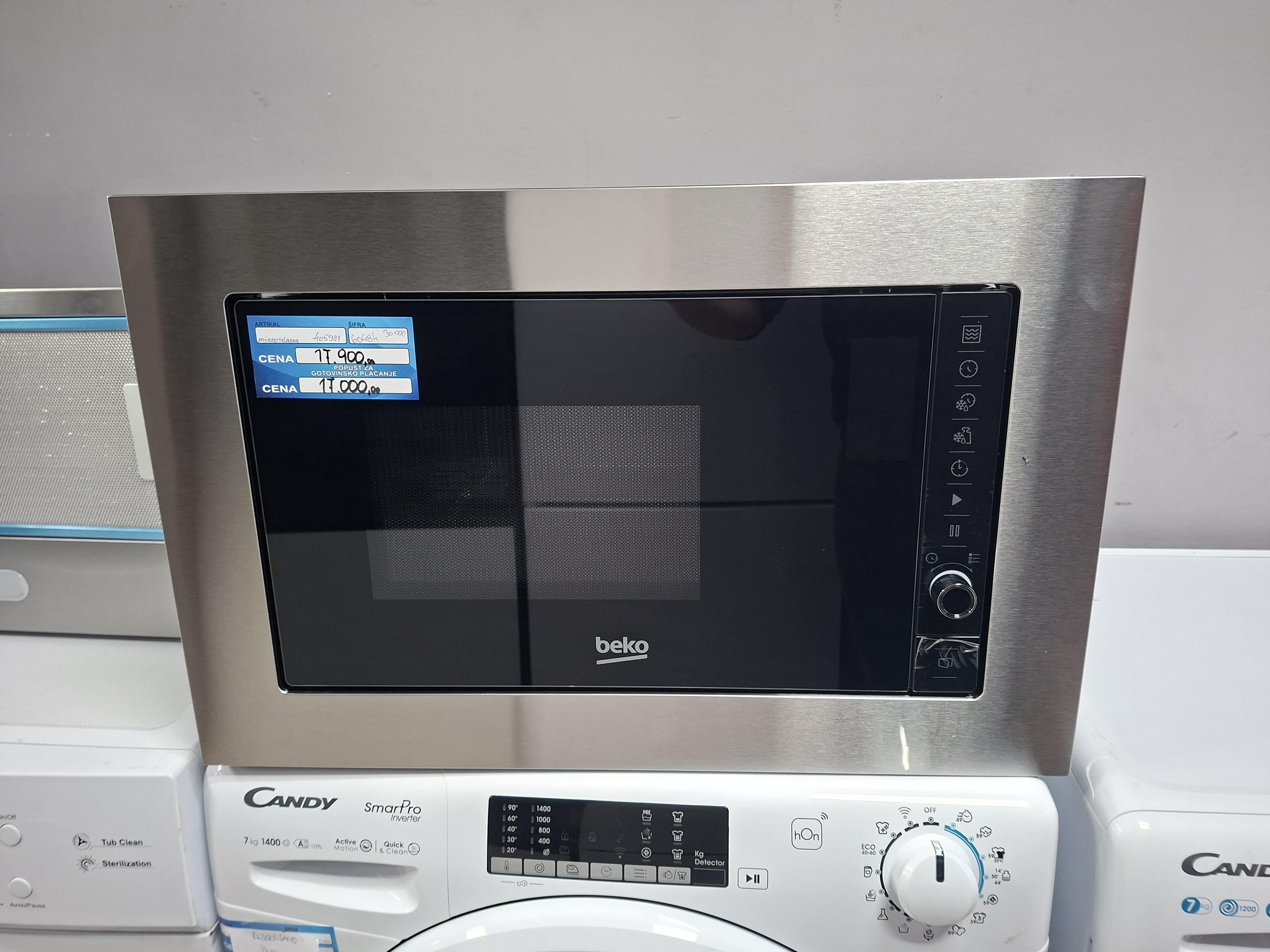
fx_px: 844
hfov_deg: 73.9
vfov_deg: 58.9
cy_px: 476
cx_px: 635
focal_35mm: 23
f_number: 1.8
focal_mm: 5.54
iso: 250
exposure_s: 1/33
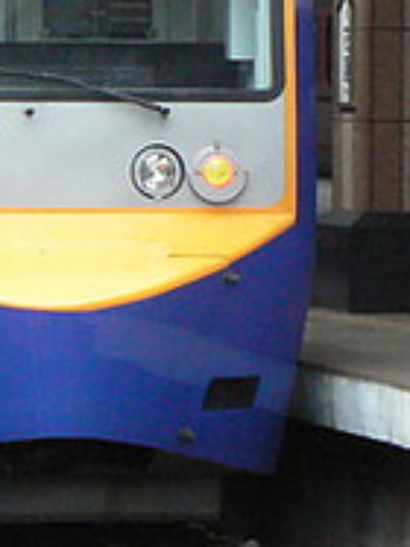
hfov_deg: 4.0
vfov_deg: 5.4
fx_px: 5787
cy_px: 111
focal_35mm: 366
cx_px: -281
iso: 400
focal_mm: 19
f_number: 4
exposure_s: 1/80
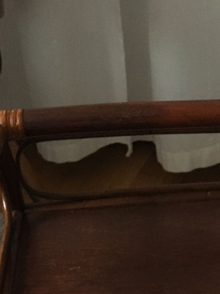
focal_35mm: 76
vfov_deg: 22.8
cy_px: 384
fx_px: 644
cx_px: 170
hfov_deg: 19.2
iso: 320
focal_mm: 4.15
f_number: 2.2
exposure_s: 1/17
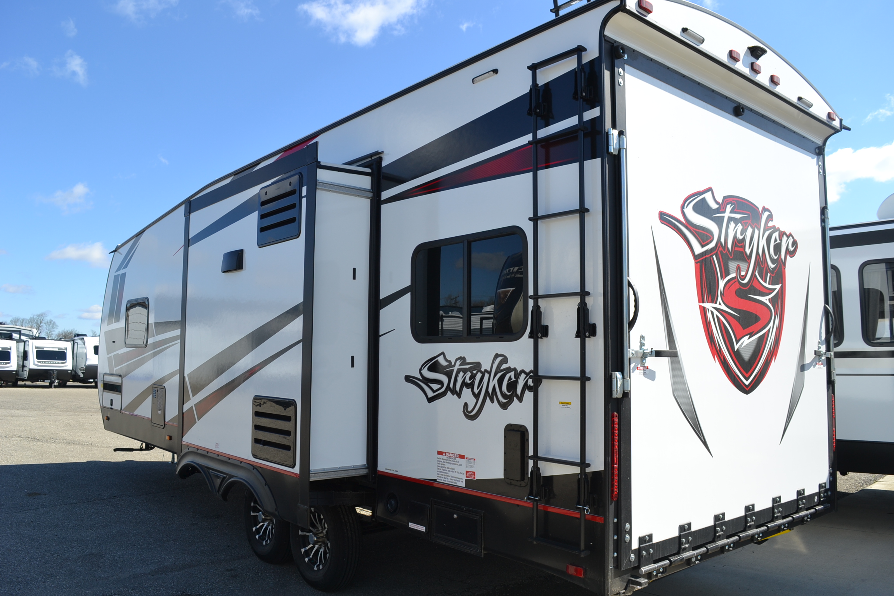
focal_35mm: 27
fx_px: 670
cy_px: 298
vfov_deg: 47.9
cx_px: 447
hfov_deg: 67.4
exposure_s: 1/200
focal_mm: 18
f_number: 7.1
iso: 100
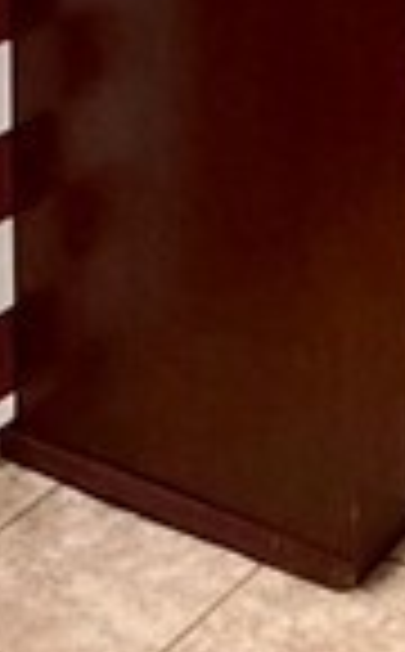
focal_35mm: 105
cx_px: 828
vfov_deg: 16.0
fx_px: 1864
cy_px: -603
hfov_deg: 11.2
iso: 500
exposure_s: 1/60
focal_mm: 2.22
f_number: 2.2
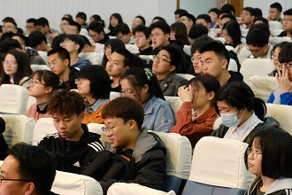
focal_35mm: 126
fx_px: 1022
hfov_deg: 15.8
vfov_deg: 10.9
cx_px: 319
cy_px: 80
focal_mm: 34.5
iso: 1600
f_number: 5
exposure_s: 1/50
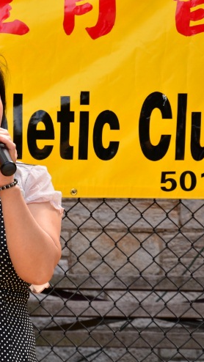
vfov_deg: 9.8
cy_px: 181
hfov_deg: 5.5
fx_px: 2105
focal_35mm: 219
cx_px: -35
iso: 100
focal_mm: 92
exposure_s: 1/60
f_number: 10
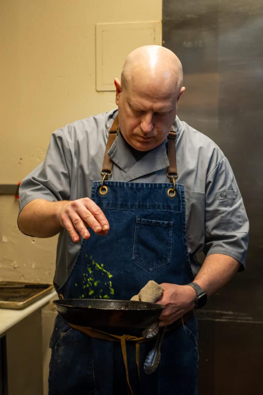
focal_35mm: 40
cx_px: 132
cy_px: 198
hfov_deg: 33.4
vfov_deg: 48.5
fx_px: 438
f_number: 4
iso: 1600
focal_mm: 40
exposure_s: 1/320
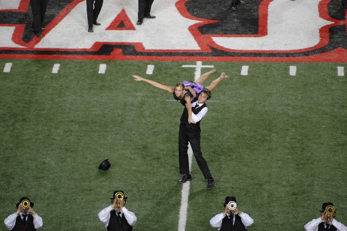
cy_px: 116
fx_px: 2889
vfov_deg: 4.6
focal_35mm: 300
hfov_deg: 6.9
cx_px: 174
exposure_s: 1/60
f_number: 2.8
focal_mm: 200
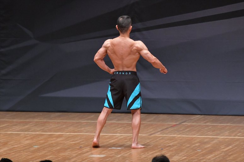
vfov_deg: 4.6
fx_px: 2032
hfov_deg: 6.9
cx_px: 122
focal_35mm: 300
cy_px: 81
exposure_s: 1/400
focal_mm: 200
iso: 6400
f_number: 5.6
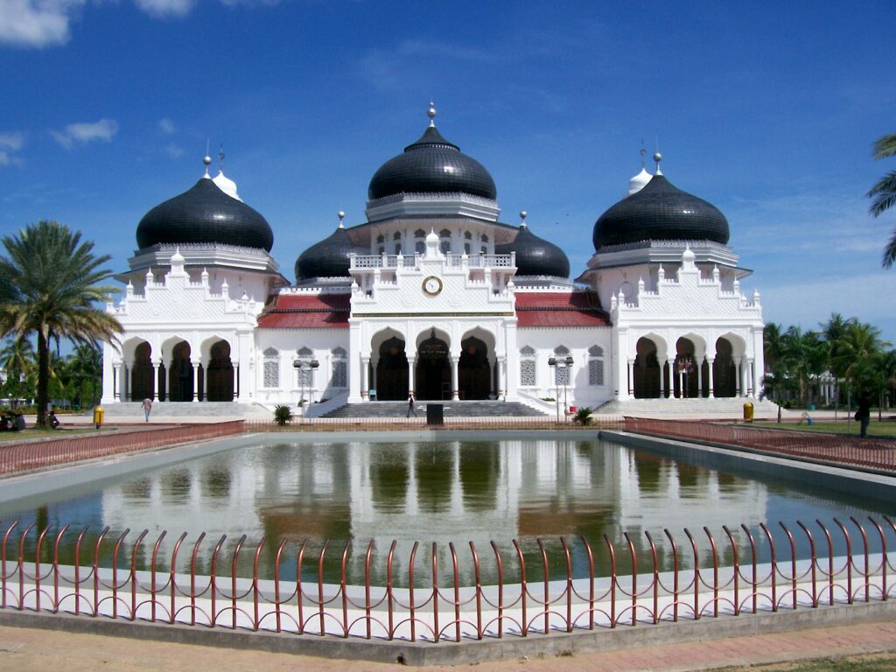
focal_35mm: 34
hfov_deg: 54.0
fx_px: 880
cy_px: 336
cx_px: 448
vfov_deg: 41.8
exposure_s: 1/880
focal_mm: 5.6
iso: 80
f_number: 5.1
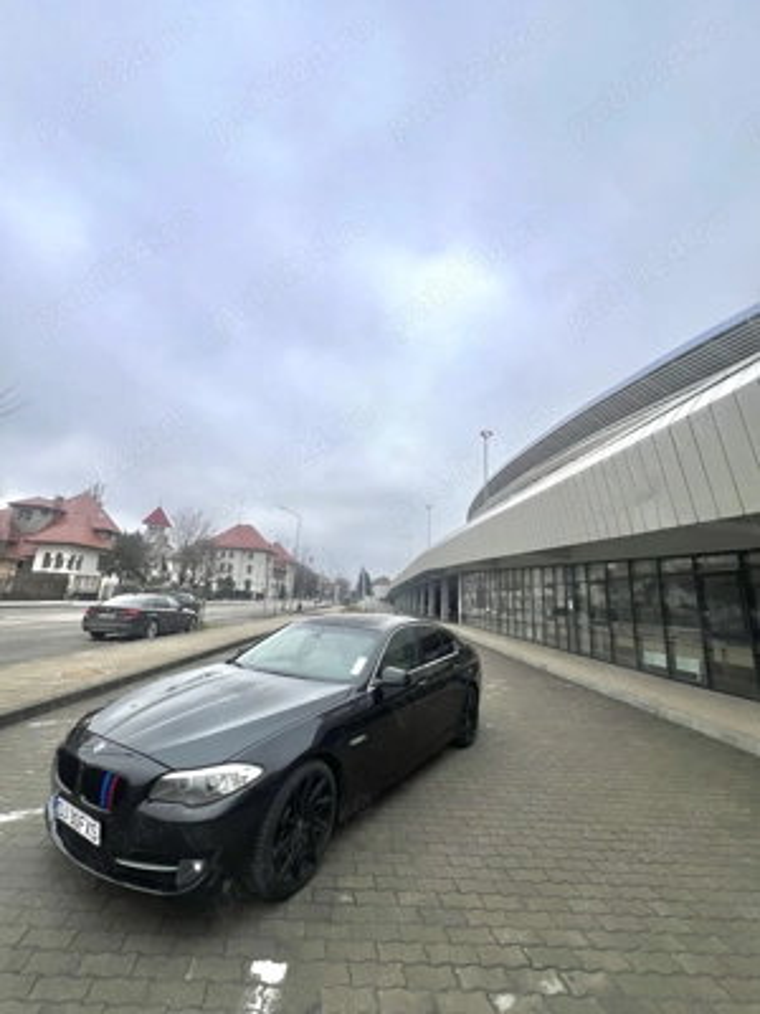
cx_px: 380
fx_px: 381
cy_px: 507
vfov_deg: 106.2
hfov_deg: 89.9
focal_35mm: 13
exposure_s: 1/1340
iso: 32
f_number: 1.8
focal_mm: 1.57
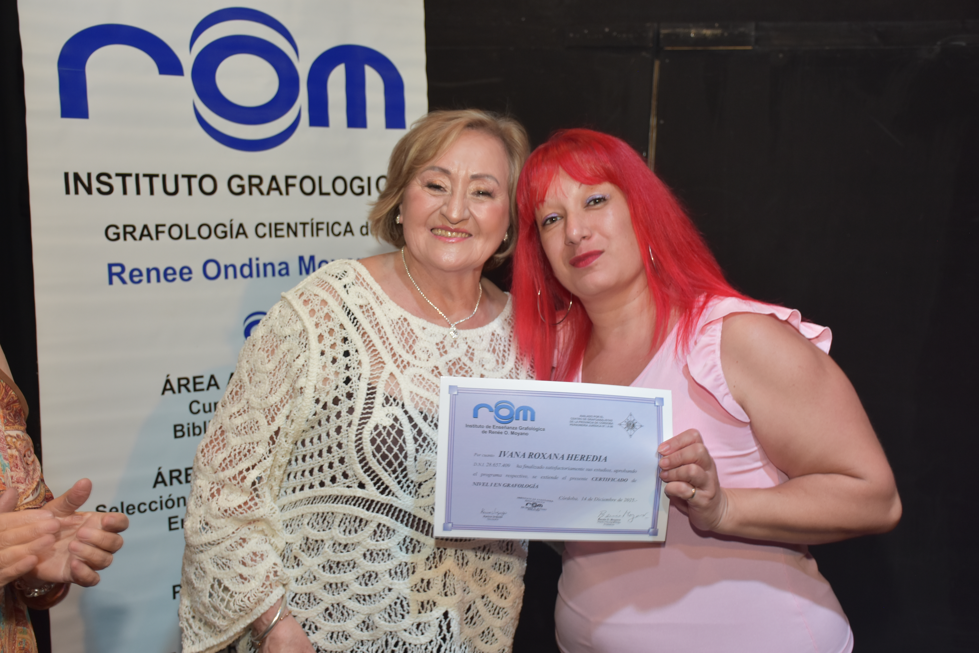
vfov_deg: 28.1
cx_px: 490
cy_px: 326
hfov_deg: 41.1
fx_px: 1306
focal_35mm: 48
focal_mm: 32
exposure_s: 1/60
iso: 400
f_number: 4
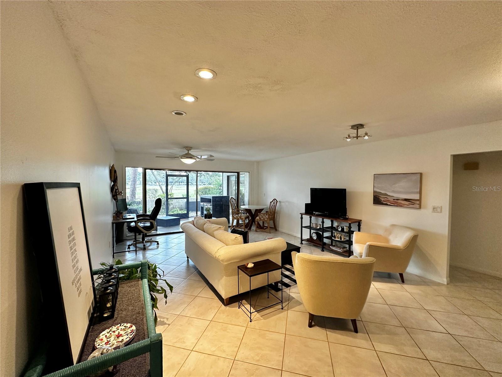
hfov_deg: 102.1
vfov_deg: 85.7
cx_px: 251
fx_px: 203
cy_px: 188
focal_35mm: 14
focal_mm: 2.22
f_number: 2.2
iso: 250
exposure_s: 1/120
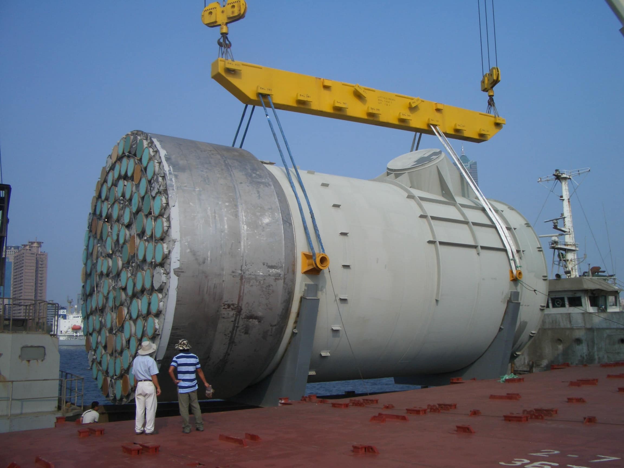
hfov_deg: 52.6
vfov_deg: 40.7
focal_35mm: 35
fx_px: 631
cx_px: 312
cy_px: 234
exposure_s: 1/1000
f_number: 4.3
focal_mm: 5.8
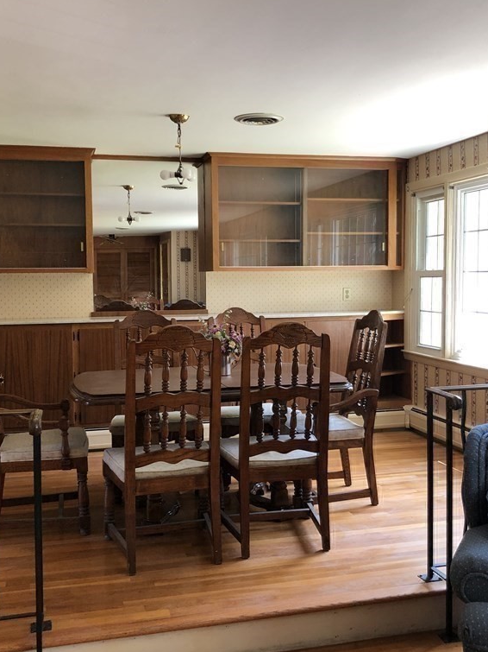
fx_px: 714
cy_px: 322
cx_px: 239
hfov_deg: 37.7
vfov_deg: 49.0
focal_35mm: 38
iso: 40
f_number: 1.8
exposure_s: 1/24
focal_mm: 3.99
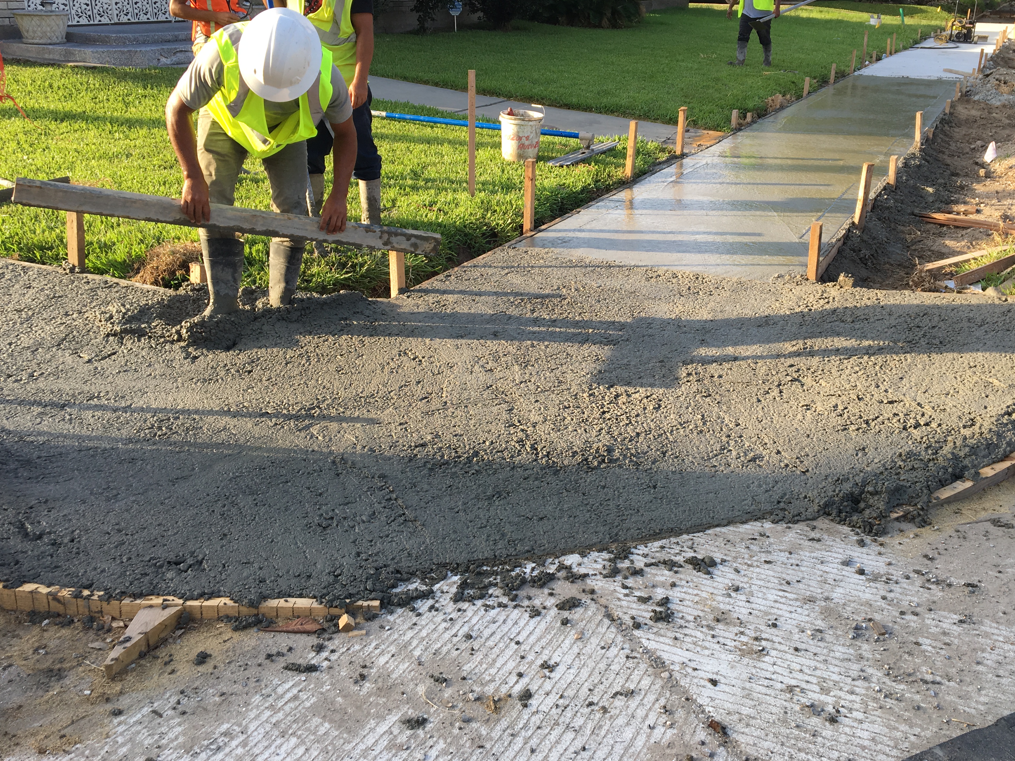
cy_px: 335
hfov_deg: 53.8
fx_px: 997
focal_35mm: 34
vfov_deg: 41.7
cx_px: 572
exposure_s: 1/304
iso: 25
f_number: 2.2
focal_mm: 4.15
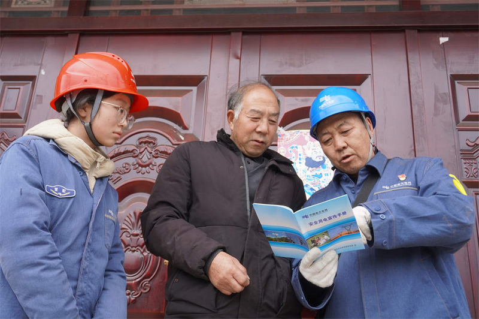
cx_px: 240
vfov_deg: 35.4
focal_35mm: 38
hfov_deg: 51.3
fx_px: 499
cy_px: 160
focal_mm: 25
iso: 250
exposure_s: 1/160
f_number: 4.5
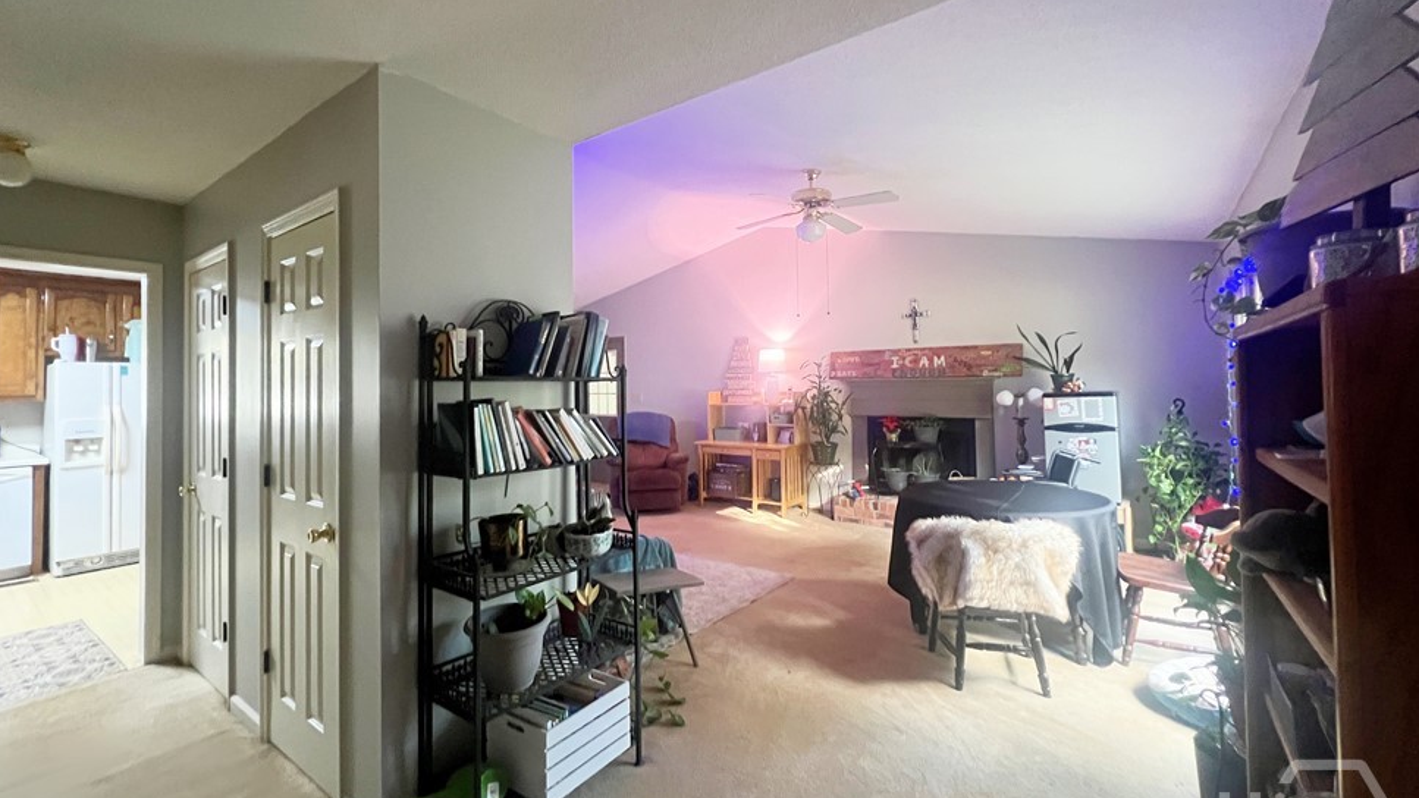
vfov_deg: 70.4
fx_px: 564
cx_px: 669
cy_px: 370
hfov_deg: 102.9
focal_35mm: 15
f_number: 1.8
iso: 800
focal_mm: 1.57
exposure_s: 1/60
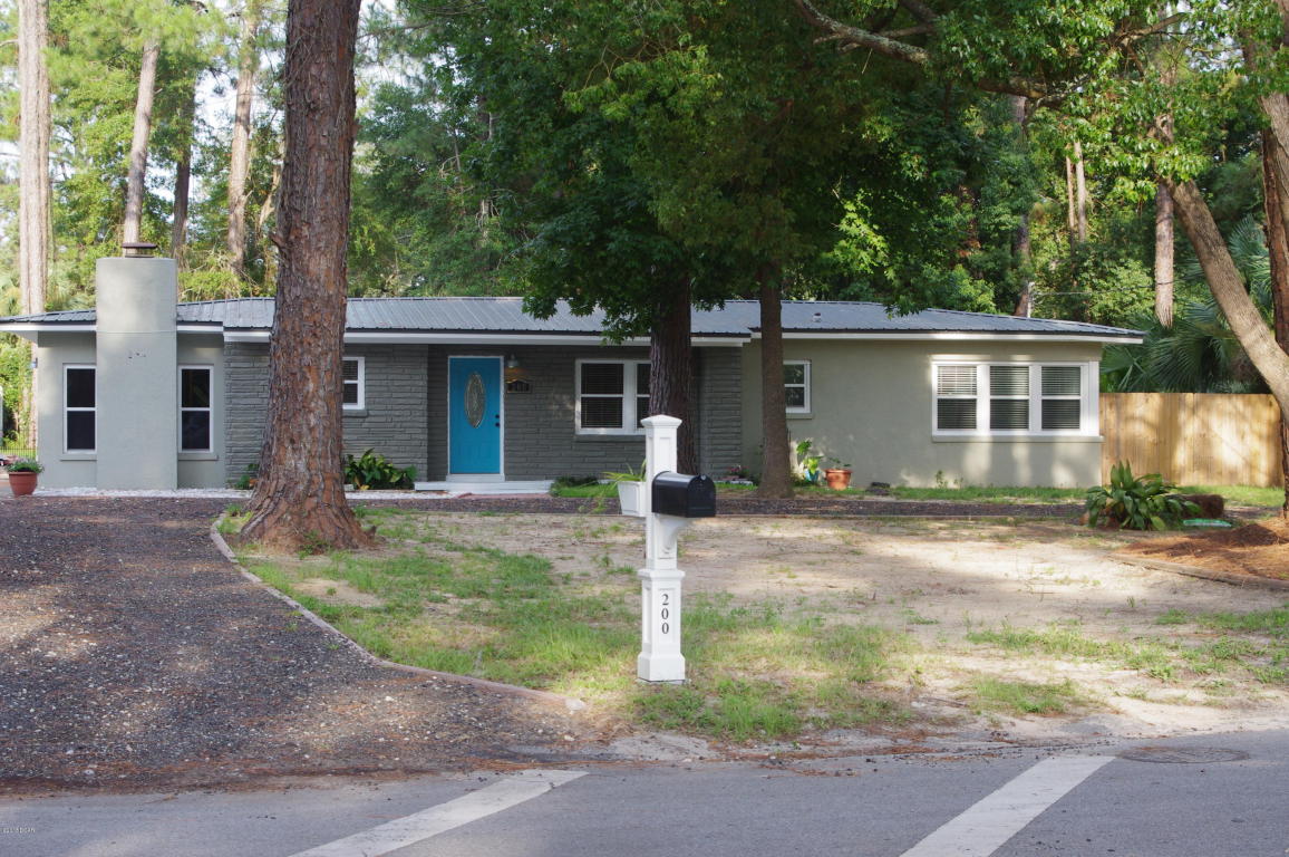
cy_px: 428
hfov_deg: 33.4
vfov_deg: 22.6
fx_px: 2146
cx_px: 644
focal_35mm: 60
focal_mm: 40
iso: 400
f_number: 6.3
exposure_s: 1/250
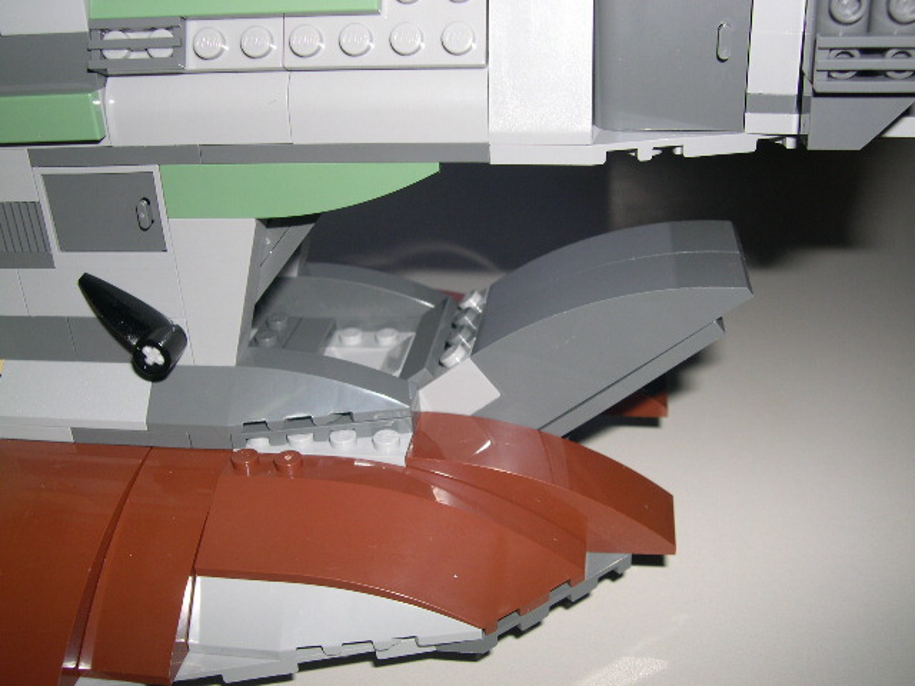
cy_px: 343
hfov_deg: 49.0
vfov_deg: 37.7
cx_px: 458
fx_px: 1004
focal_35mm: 38
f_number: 7.6
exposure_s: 1/60
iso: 100
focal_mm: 8
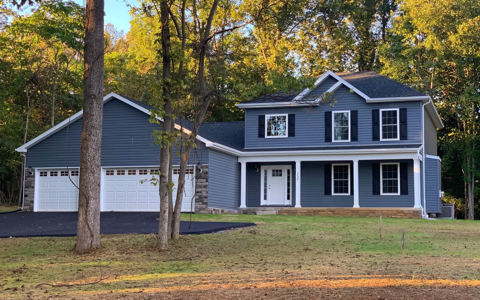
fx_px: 733
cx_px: 242
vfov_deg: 23.1
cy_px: 152
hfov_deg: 36.3
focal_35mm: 56
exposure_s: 1/122
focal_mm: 6
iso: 50
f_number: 2.4
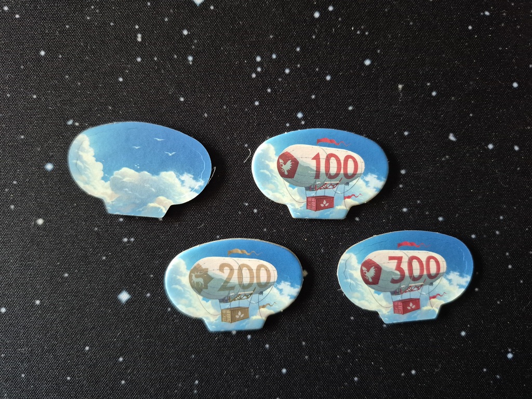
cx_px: 266
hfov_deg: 73.9
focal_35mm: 23
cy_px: 200
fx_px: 353
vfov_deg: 58.9
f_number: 1.8
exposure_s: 1/100
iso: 800
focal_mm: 5.4
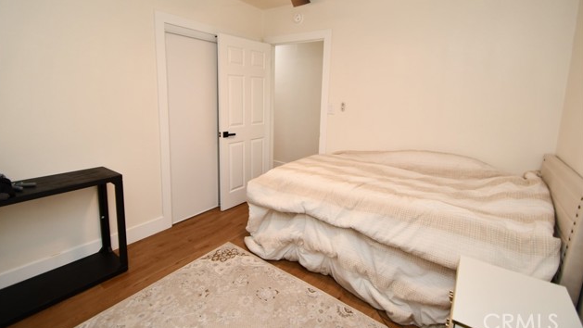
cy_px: 138
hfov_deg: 99.4
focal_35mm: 16
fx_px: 247
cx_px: 290
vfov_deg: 66.7
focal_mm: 10
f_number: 4
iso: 450
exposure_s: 1/60
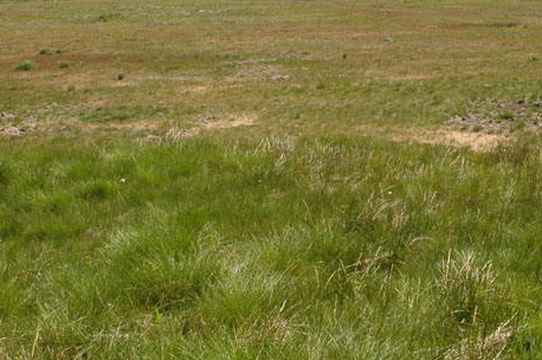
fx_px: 887
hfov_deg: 33.6
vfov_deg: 22.8
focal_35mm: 59
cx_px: 369
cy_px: 105
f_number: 18
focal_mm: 18
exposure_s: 1/50
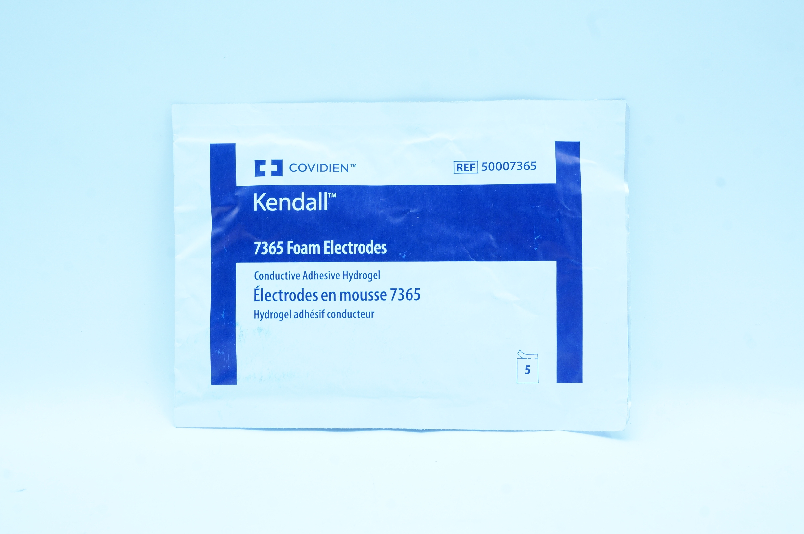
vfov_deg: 23.1
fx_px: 1305
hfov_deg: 34.2
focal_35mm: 58
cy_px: 267
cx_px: 402
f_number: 13
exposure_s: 1/13
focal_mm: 39
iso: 400
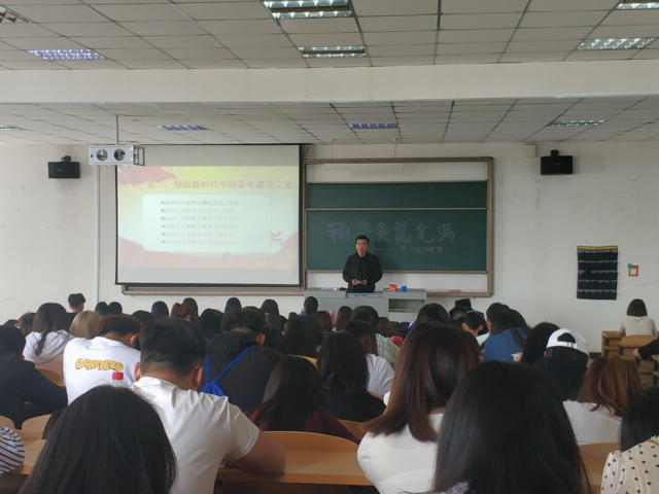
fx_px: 514
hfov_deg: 65.3
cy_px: 247
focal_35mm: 27
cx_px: 330
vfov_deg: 51.4
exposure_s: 1/33
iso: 211
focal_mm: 3.82
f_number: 1.8
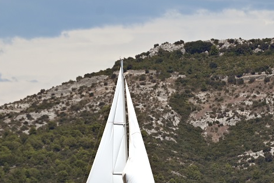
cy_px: 111
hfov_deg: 2.5
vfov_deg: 1.7
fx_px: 6313
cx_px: 213
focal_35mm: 829
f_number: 5.6
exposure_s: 1/1000
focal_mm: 300
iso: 110
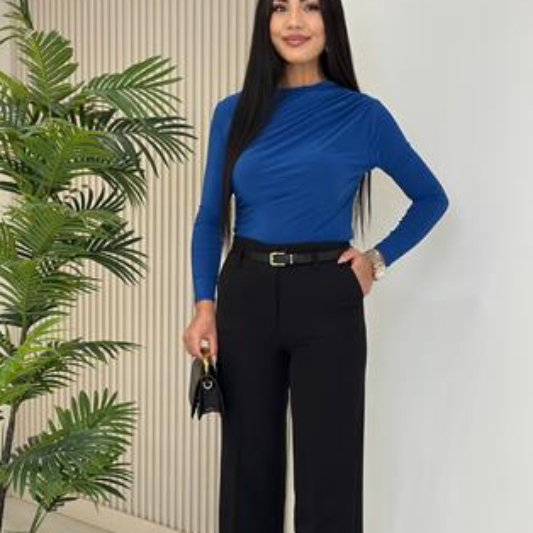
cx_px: 283
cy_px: 305
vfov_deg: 24.0
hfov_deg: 24.0
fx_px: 1254
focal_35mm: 72
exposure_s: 1/238
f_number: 1.78
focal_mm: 6.86
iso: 80
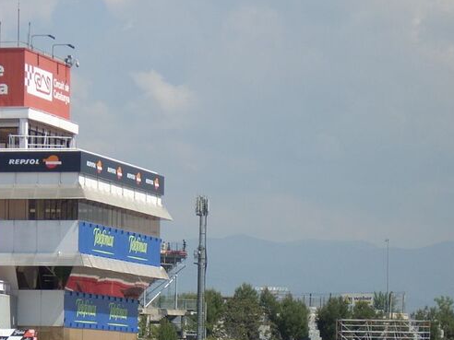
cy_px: 271
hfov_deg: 9.3
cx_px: 121
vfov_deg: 7.0
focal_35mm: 212
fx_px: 2780
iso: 64
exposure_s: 1/130
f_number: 10.4
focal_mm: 18.6
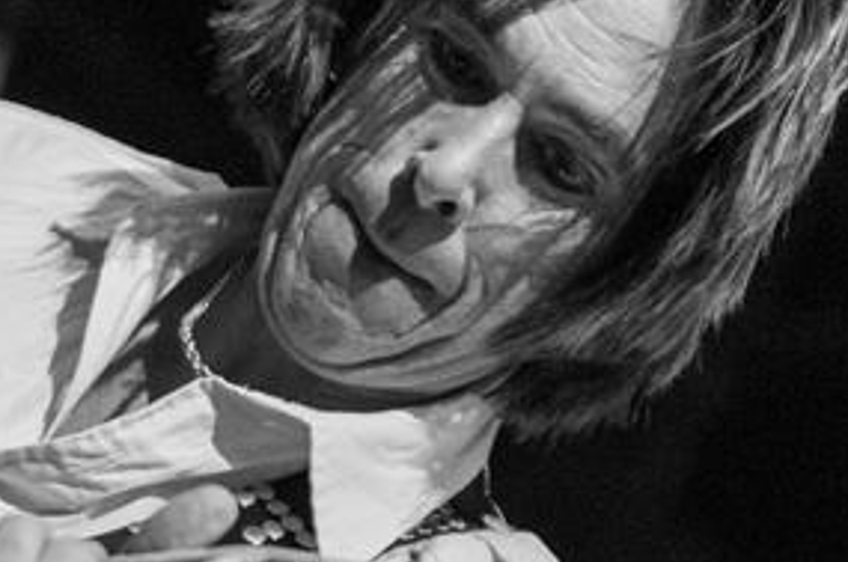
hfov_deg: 6.8
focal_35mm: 303
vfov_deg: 4.5
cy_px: 610
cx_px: -182
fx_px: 7125
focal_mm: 80
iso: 640
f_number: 2.8
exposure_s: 1/800
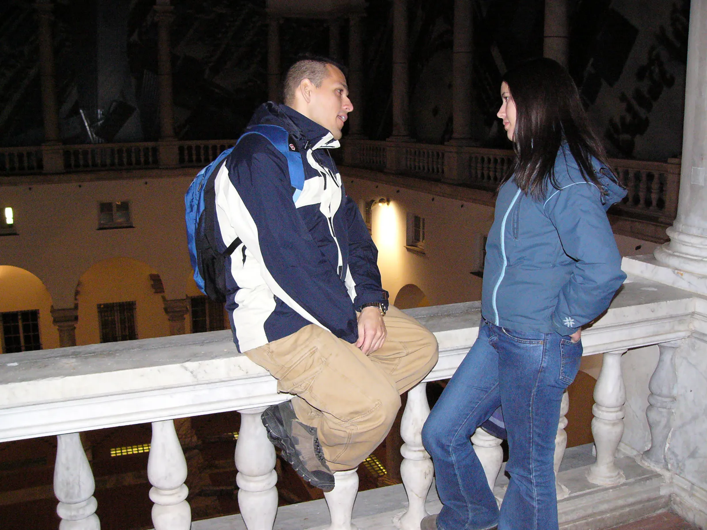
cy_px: 265
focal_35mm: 36
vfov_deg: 39.7
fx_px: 735
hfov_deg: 51.4
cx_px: 354
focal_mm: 6
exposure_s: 1/60
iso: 300
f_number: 2.8
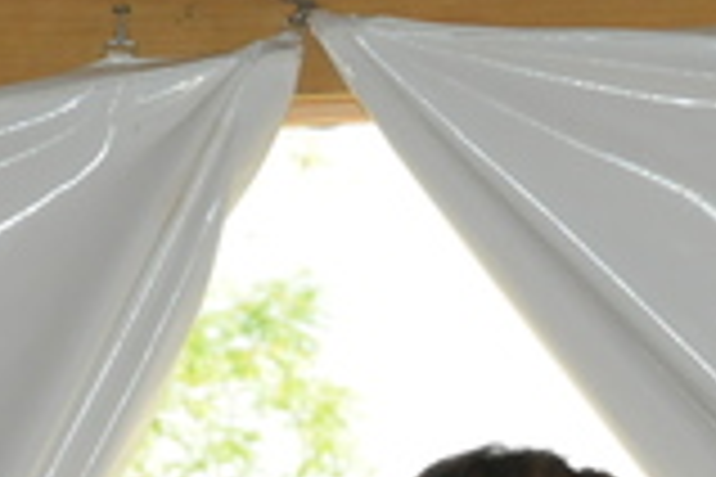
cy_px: 889
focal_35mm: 512
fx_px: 10182
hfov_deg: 4.0
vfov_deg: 2.7
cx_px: 748
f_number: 8
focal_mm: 85
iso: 1600
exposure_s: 1/250
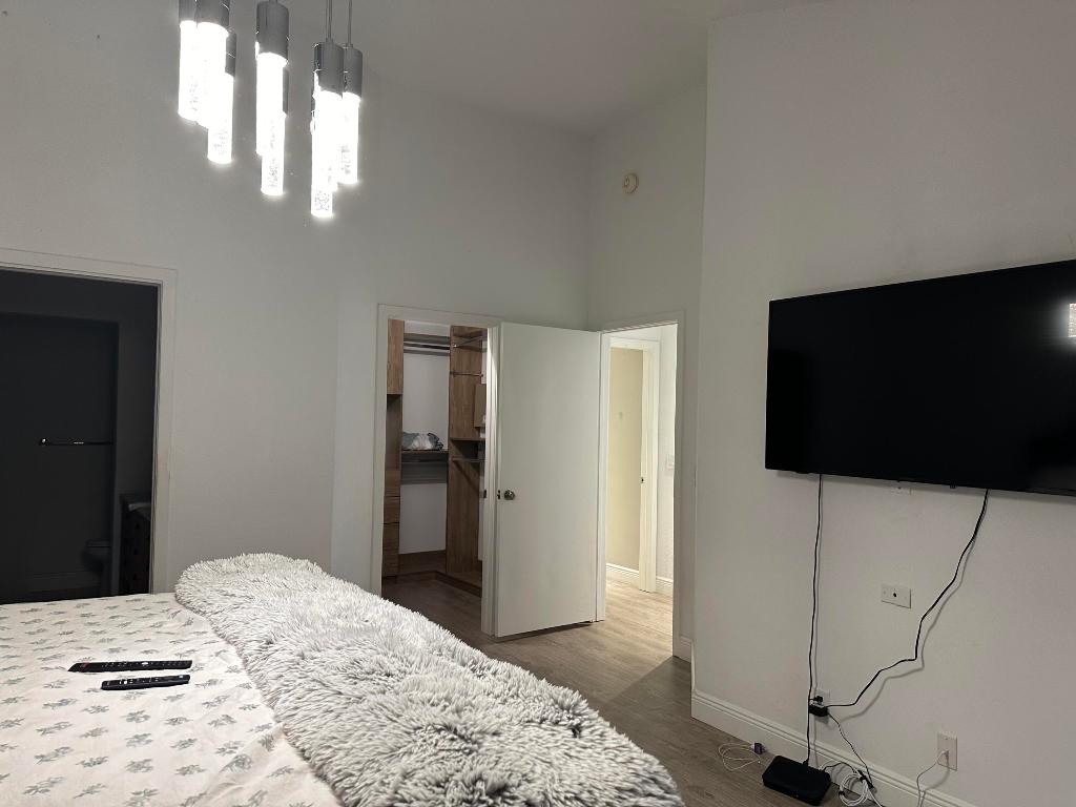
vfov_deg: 56.8
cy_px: 404
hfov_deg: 71.6
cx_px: 538
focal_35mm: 24
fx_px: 746
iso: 160
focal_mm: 6.86
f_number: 1.78
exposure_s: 1/60
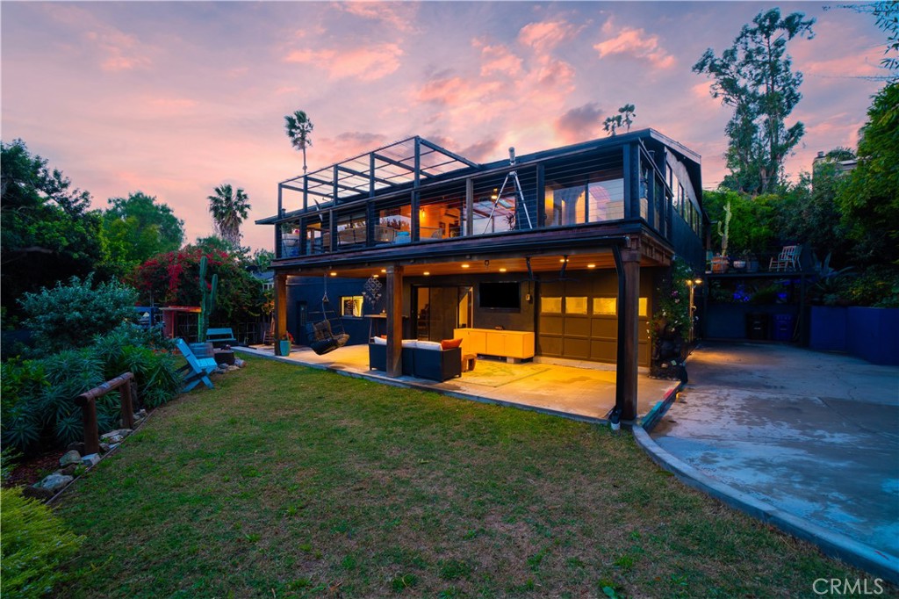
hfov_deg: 100.4
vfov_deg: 77.3
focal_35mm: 15
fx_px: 374
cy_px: 300
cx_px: 450
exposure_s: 1/1.25
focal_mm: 10
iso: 100
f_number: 7.1
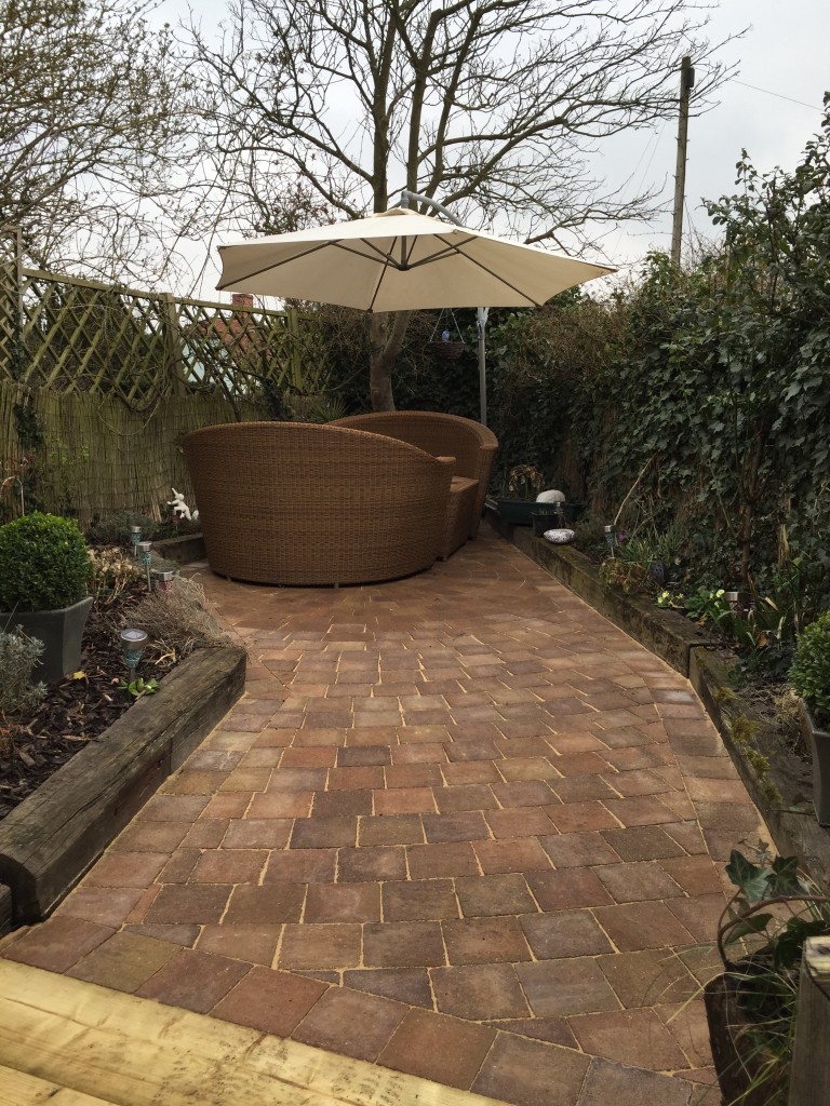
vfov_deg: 61.7
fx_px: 927
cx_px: 415
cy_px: 553
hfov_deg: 48.2
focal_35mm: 29
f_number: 2.2
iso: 32
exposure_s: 1/628
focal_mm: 4.15
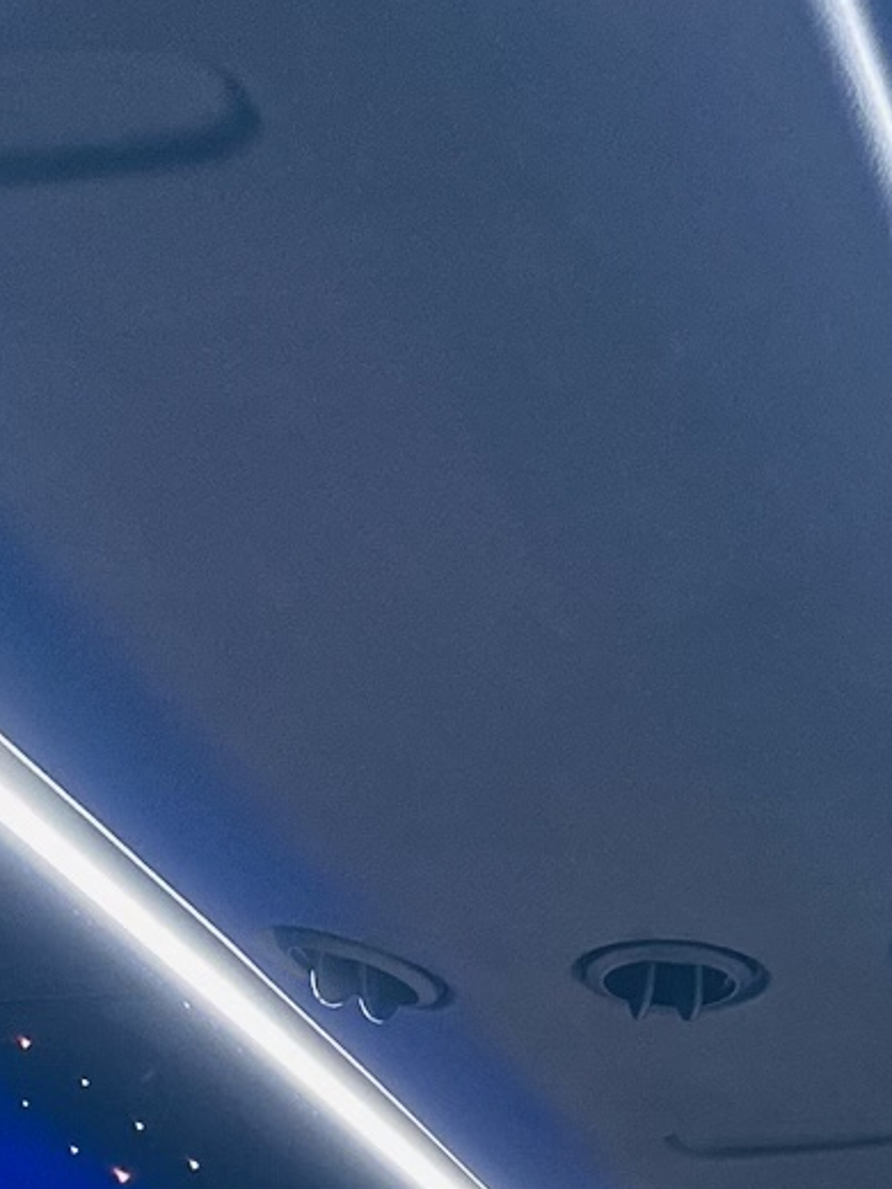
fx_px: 3195
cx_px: 1121
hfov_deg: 15.2
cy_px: 2026
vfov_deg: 17.7
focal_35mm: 93
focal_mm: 6.86
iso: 200
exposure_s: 1/50
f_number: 1.78
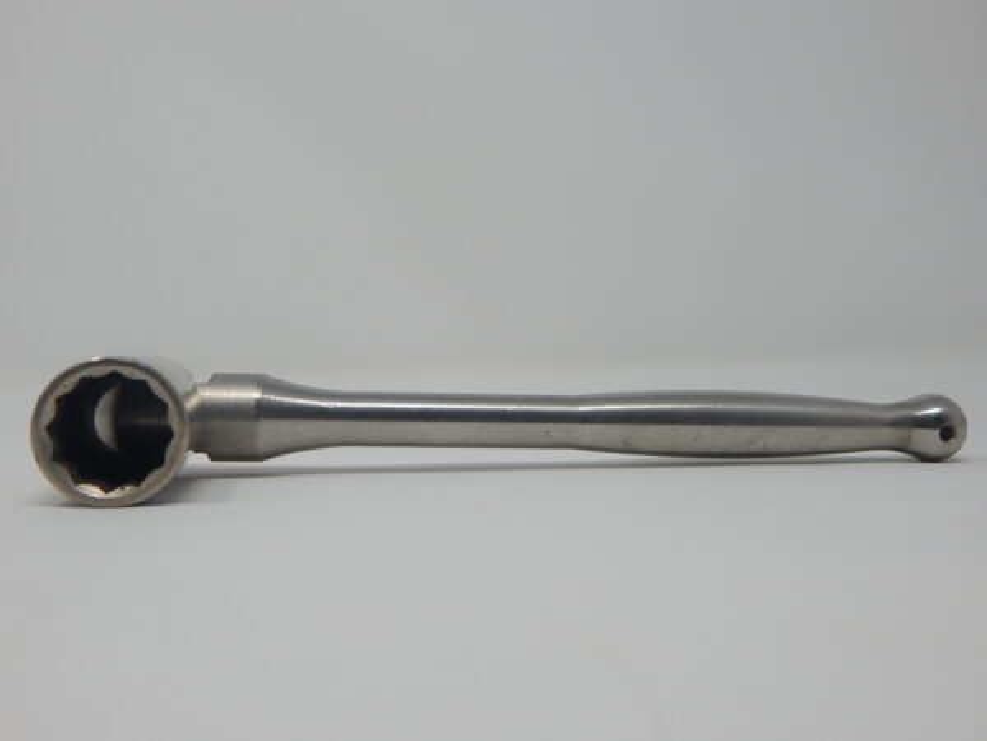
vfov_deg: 41.8
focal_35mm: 34
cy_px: 370
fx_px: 969
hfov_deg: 54.0
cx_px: 494
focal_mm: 6.1
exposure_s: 1/160
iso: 125
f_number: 3.3
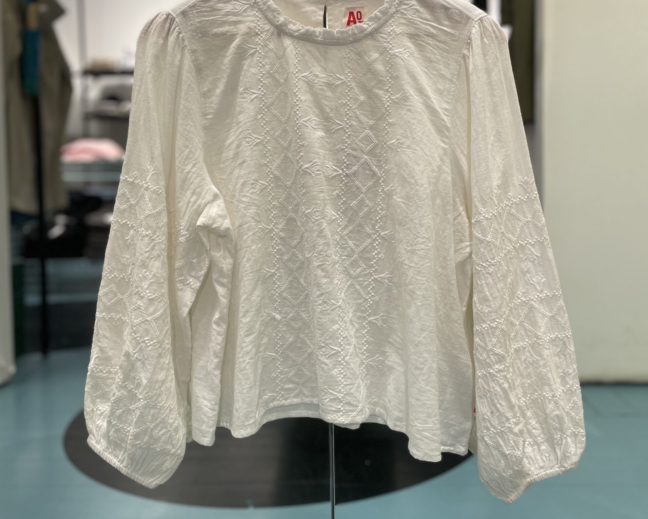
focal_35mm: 34
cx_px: 323
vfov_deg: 43.1
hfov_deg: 52.8
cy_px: 208
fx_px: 652
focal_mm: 4.2
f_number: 1.6
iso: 40
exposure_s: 1/100
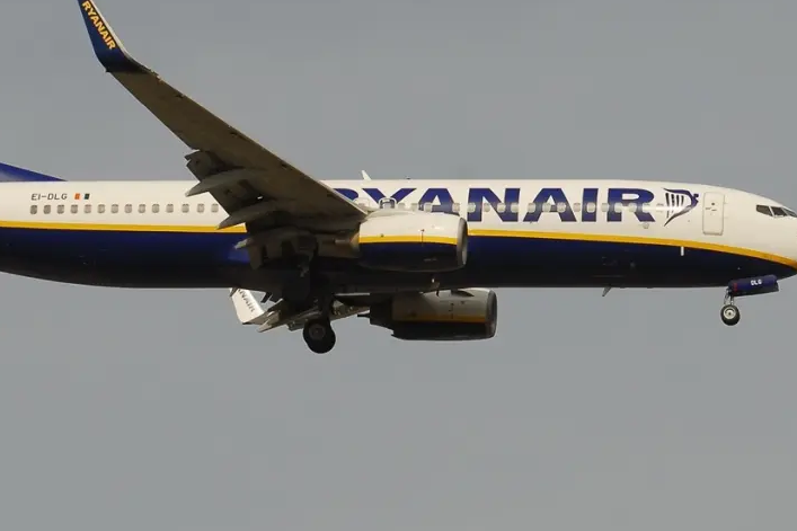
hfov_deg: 9.7
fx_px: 4714
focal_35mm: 213
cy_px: 208
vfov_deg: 6.4
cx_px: 304
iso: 200
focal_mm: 98
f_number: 8
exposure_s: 1/750
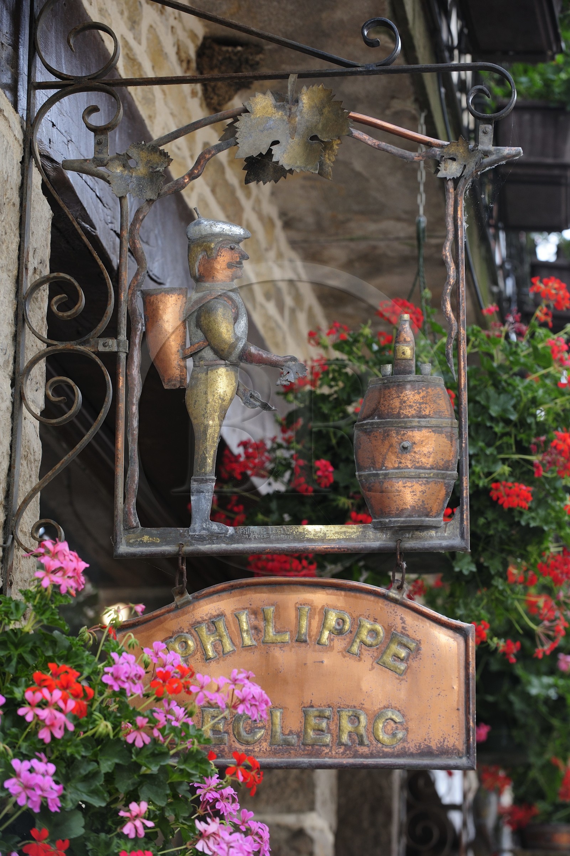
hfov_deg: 11.8
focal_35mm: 116
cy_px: 428
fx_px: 2759
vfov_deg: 17.7
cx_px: 285
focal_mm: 116
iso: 400
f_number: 5.6
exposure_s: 1/160
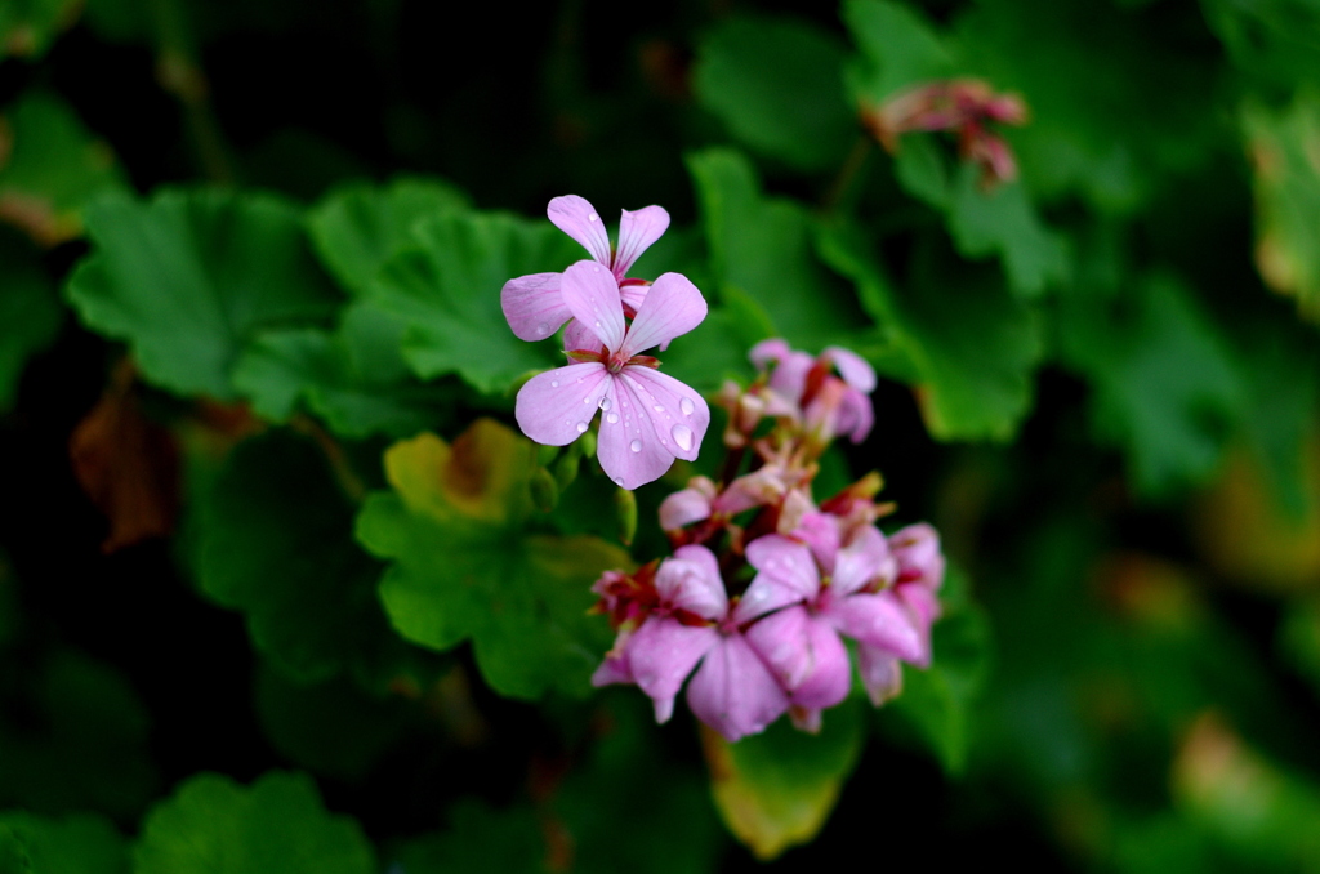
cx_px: 660
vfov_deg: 13.0
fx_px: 3842
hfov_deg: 19.5
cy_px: 437
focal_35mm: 105
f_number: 2.8
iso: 200
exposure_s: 1/125
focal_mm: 70
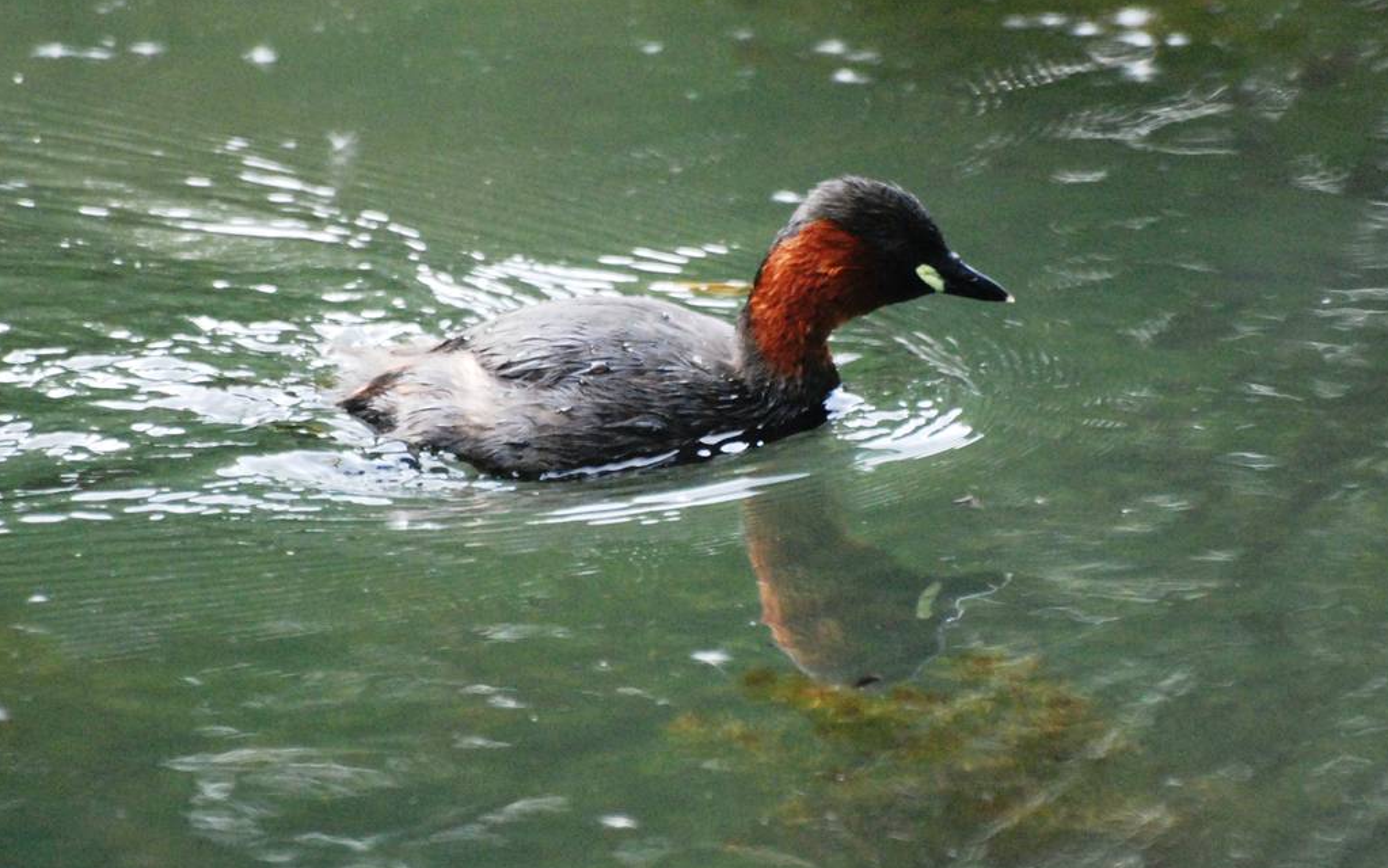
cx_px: 712
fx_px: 27168
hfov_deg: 2.9
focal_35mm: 718
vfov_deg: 1.8
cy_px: 328
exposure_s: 1/500
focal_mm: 300
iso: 1600
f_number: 5.6
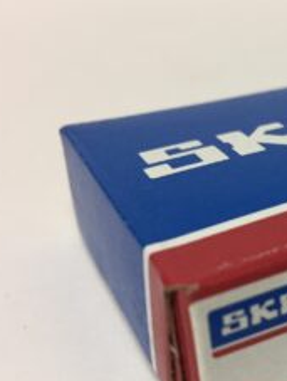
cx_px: 284
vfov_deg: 37.4
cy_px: 220
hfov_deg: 27.1
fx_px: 562
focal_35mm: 51
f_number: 2.2
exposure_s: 1/33
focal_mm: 4.15
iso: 80
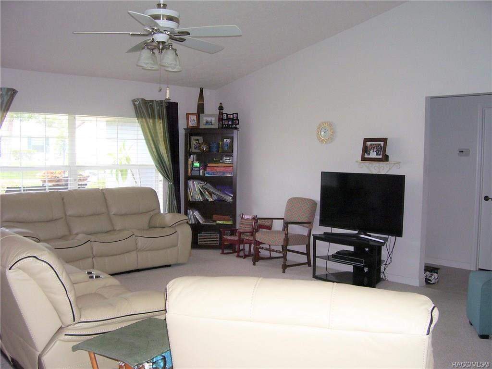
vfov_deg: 41.8
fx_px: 483
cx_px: 246
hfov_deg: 54.0
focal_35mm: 34
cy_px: 184
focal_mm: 5.6
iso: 125
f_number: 2.7
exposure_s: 1/60
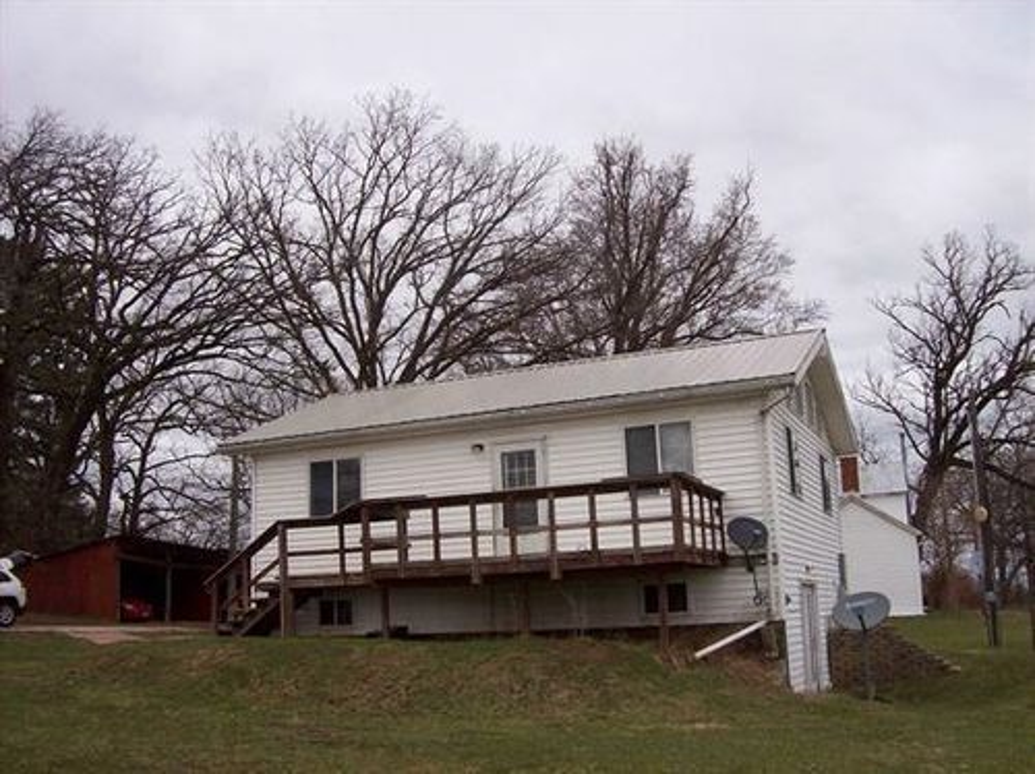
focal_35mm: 36
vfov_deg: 39.6
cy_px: 387
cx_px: 518
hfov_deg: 51.4
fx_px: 1075
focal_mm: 6
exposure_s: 1/823
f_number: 4.8
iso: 80
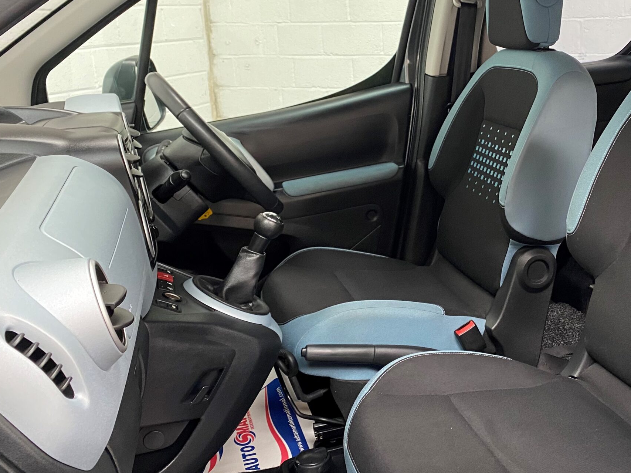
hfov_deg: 46.3
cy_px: 228
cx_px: 468
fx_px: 711
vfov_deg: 36.8
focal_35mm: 39
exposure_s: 1/50
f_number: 1.8
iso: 160
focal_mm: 4.25
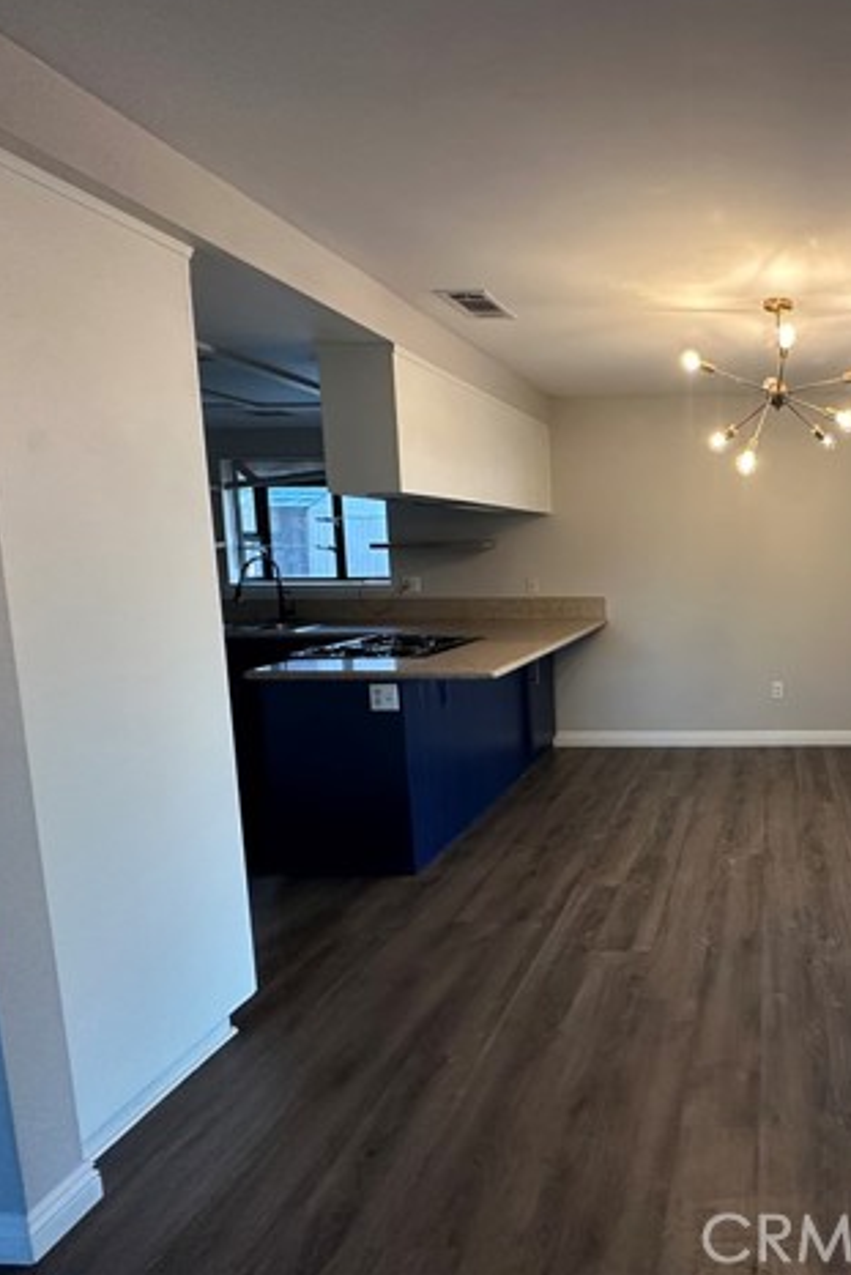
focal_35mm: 20
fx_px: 709
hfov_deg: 54.4
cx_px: 758
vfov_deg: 83.9
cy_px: 621
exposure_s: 1/60
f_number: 2.2
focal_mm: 2.22
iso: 250
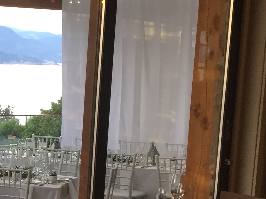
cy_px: 148
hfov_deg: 18.6
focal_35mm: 94
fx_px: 722
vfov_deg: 15.7
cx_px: -127
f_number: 2.2
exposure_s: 1/30
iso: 32
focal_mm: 4.15
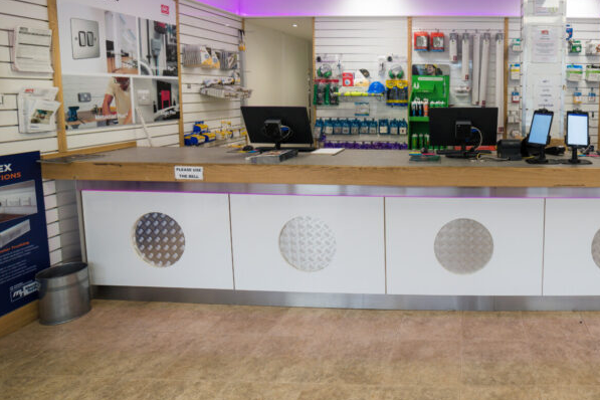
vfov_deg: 52.0
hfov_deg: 67.4
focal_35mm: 24
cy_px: 130
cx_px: 473
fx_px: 400
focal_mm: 14
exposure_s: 1/125
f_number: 5.6
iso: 400
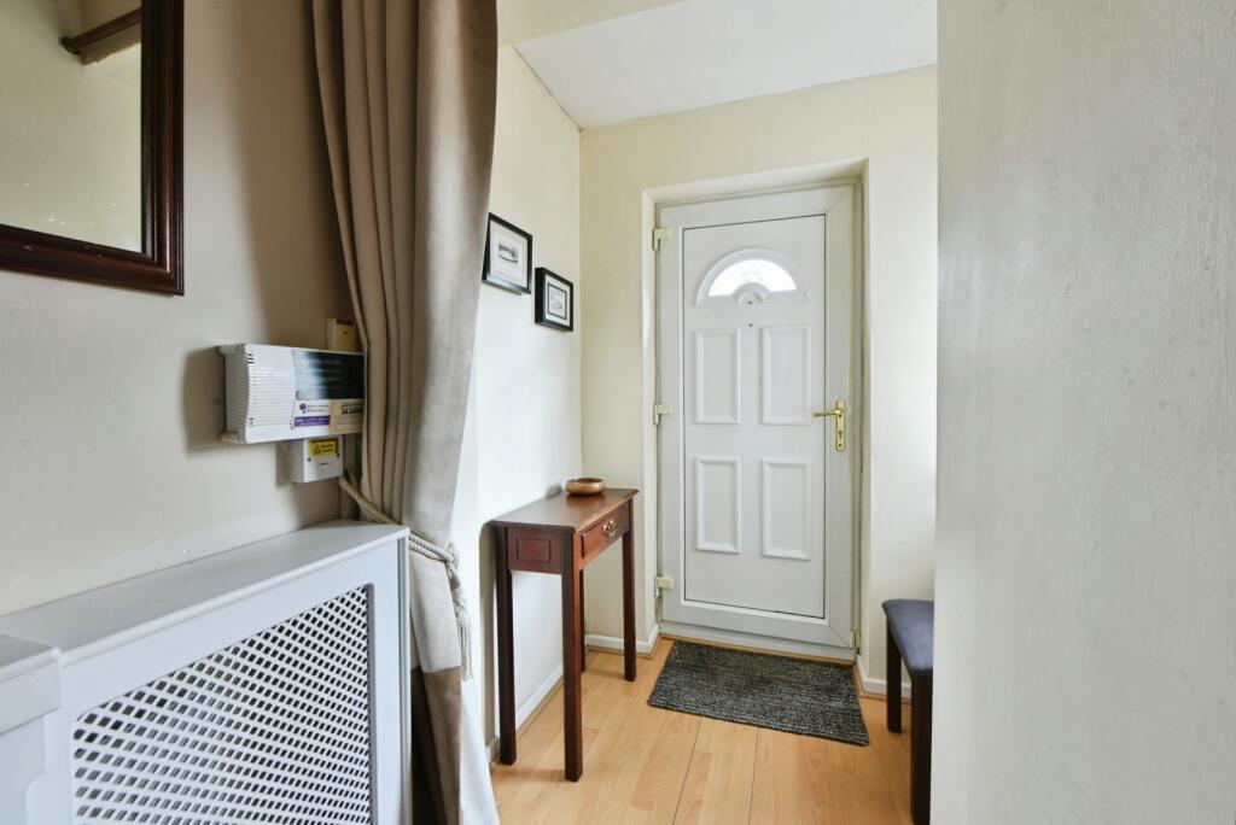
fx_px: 481
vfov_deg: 81.3
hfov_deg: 104.2
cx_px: 618
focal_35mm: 14
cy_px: 412
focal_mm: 14
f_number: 11
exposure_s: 1/15
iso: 800
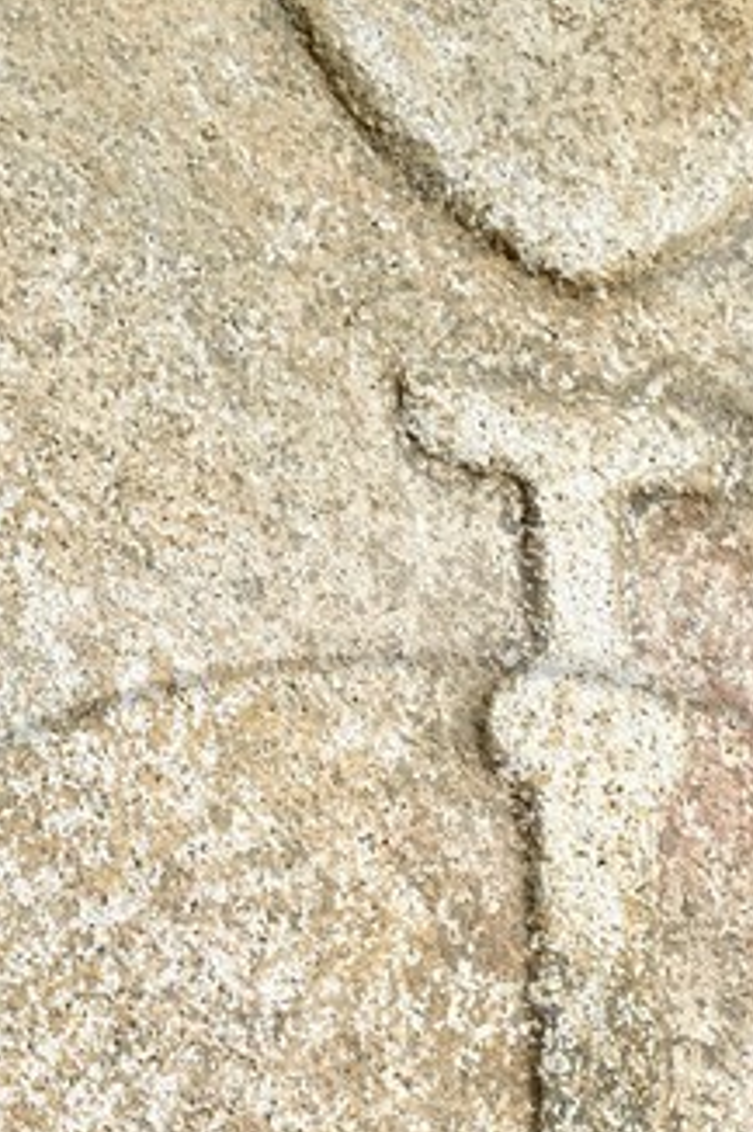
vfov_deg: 6.7
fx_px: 9547
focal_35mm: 304
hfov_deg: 4.5
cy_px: 1618
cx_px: 399
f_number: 13
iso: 200
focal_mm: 62
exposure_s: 1/320
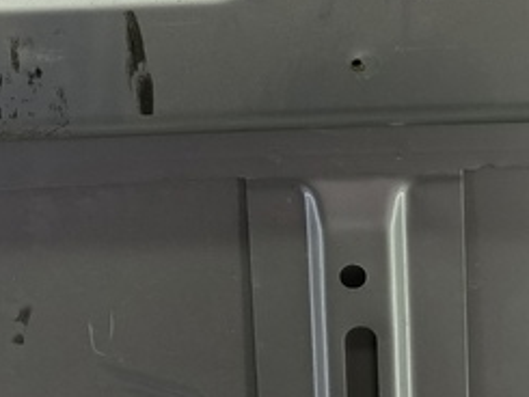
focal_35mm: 113
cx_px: 425
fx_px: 1728
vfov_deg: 12.7
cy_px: -99
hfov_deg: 17.3
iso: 97
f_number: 1.6
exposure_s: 1/100
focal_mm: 4.11
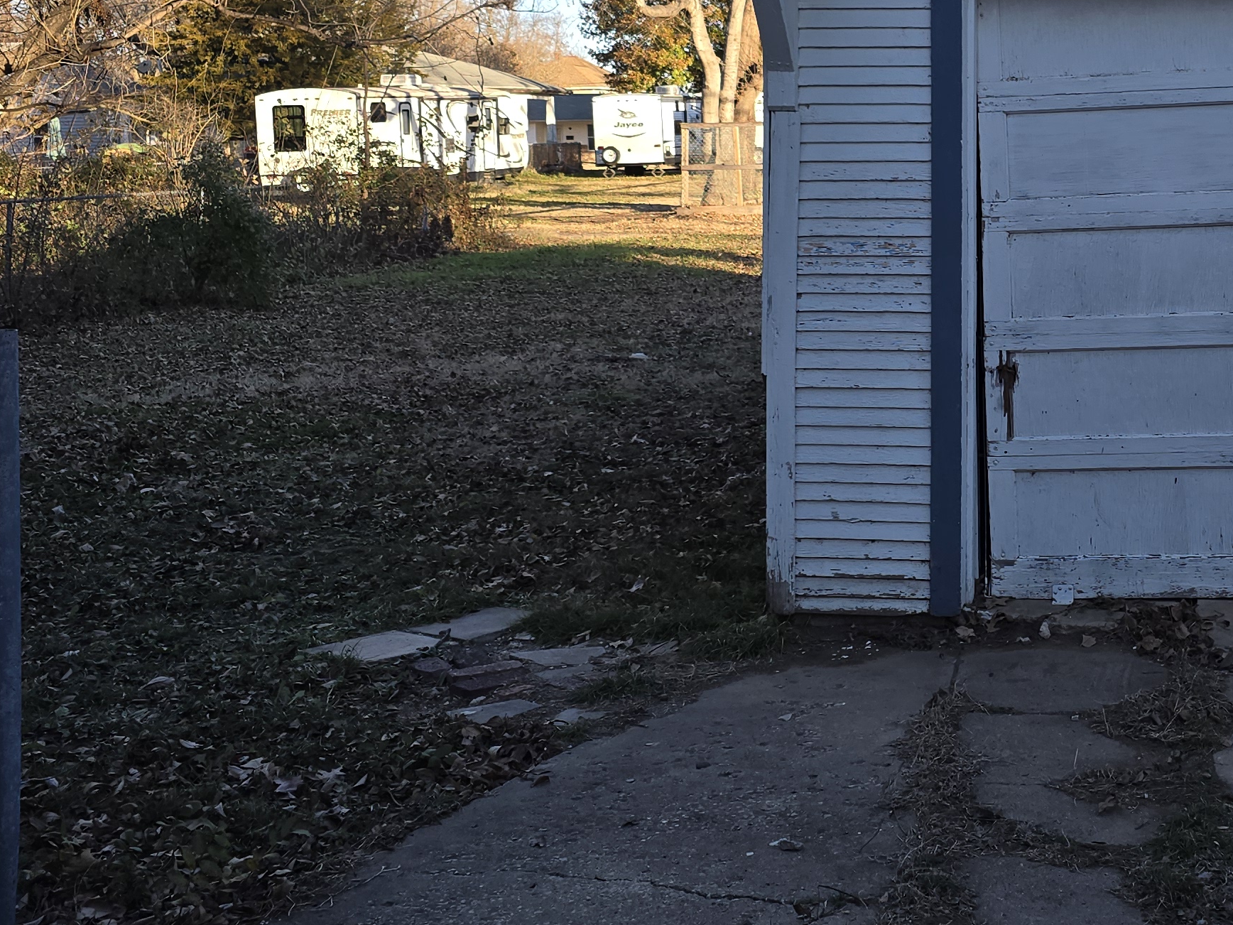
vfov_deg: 27.1
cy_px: 221
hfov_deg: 34.1
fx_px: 1888
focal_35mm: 53
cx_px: 1118
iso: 12
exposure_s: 1/174
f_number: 1.7
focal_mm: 6.3
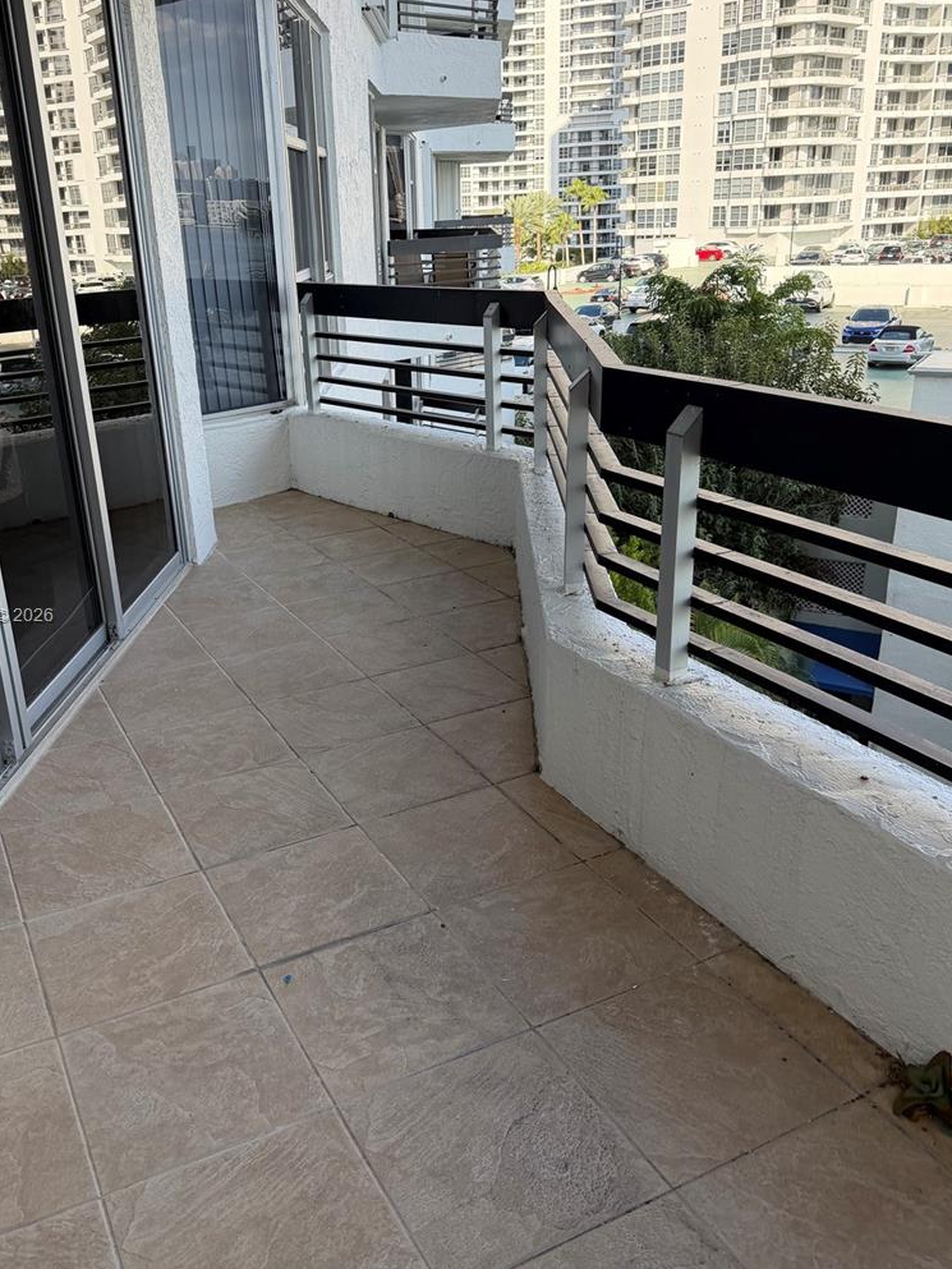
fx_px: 1063
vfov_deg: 61.6
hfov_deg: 48.0
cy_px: 617
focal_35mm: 29
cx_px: 392
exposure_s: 1/1075
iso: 100
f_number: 1.78
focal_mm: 6.76
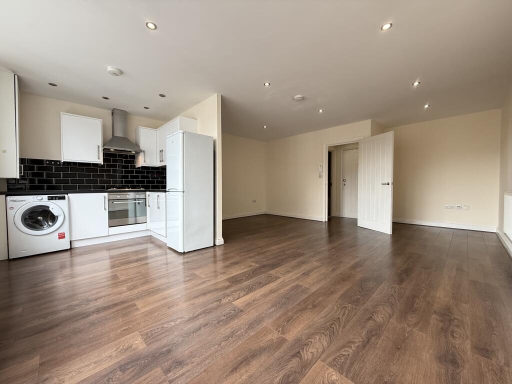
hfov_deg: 102.1
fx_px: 207
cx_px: 256
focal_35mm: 14
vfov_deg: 85.7
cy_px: 192
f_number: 2.2
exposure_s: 1/100
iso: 125
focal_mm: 2.22
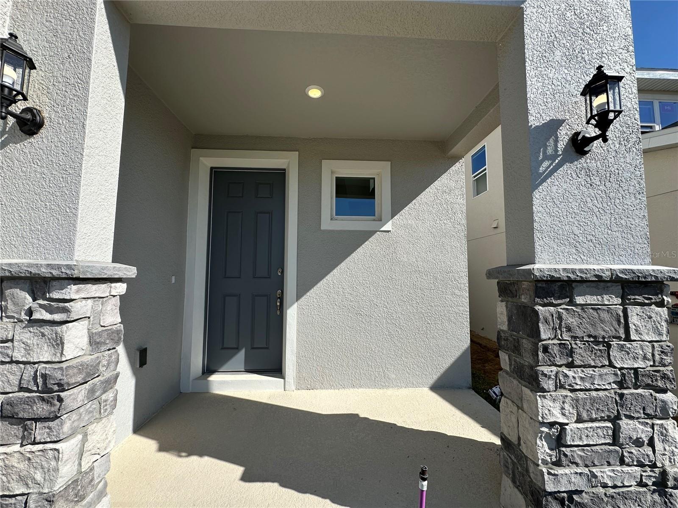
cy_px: 254
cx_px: 339
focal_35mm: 14
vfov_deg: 85.7
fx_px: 274
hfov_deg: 102.1
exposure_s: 1/1984
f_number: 2.2
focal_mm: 2.22
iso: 40
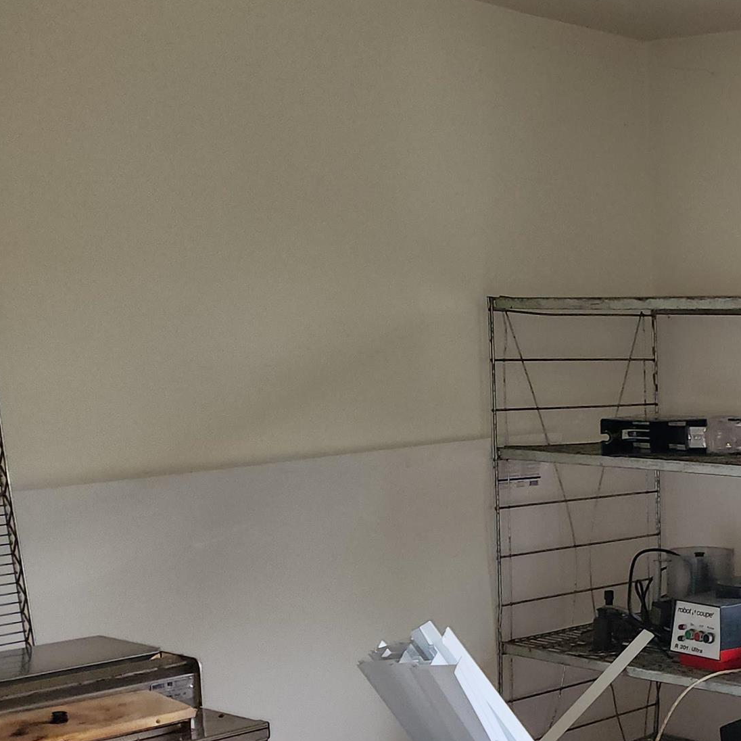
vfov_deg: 29.9
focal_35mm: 57
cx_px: 1002
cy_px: 489
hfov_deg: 25.3
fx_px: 1380
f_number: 1.8
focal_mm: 5.4
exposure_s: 1/60
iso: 125
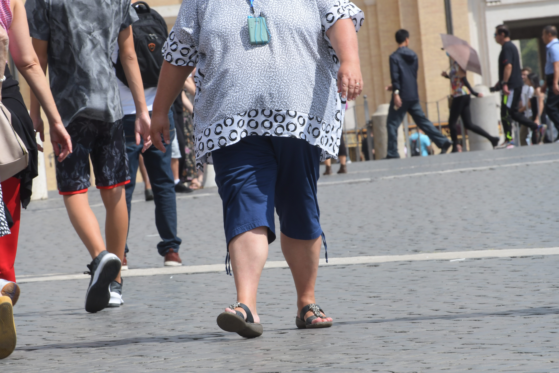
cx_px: 280
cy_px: 186
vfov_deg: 4.6
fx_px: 4658
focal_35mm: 300
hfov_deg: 6.9
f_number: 20
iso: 500
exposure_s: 1/320
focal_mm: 200
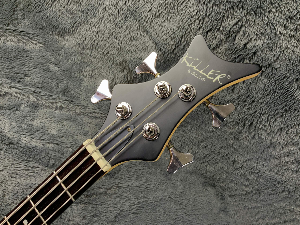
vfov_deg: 48.2
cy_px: 112
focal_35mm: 29
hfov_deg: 61.7
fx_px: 251
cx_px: 150
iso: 64
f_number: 1.8
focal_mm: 3
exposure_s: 1/60
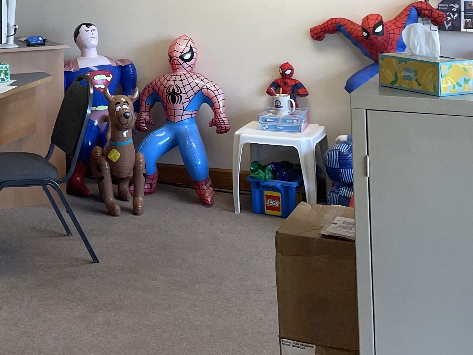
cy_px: -54
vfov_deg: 18.7
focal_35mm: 75
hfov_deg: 25.3
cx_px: 59
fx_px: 1025
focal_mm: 4.2
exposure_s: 1/120
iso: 64
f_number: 1.6
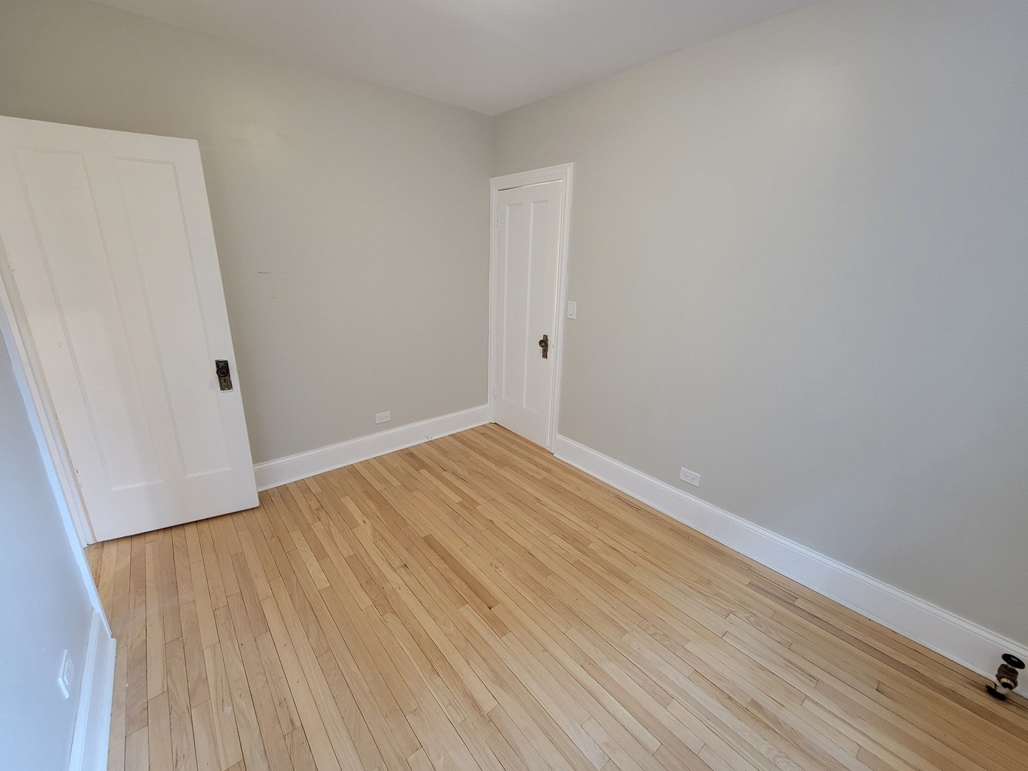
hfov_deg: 106.2
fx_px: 386
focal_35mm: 13
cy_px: 386
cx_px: 514
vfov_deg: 89.9
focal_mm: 2.2
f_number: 2.2
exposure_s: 1/60
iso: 250
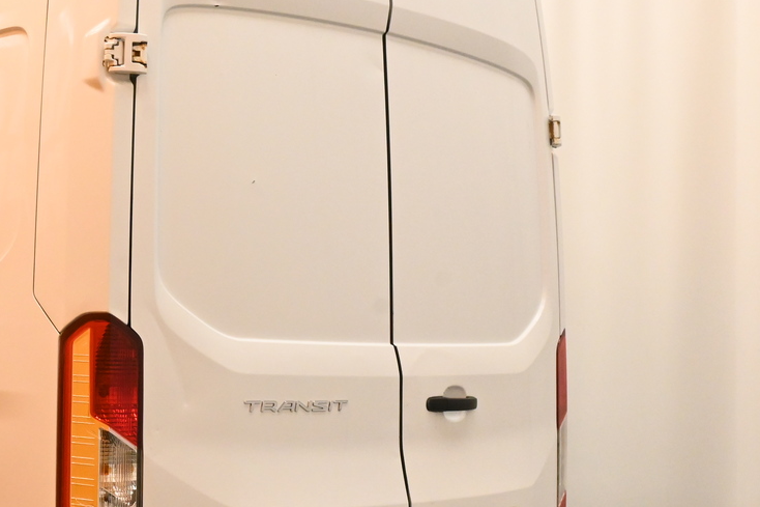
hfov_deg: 29.1
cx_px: -7
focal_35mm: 65
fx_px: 1362
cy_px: 321
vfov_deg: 21.0
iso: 2500
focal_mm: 19.5
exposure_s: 1/30
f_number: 11
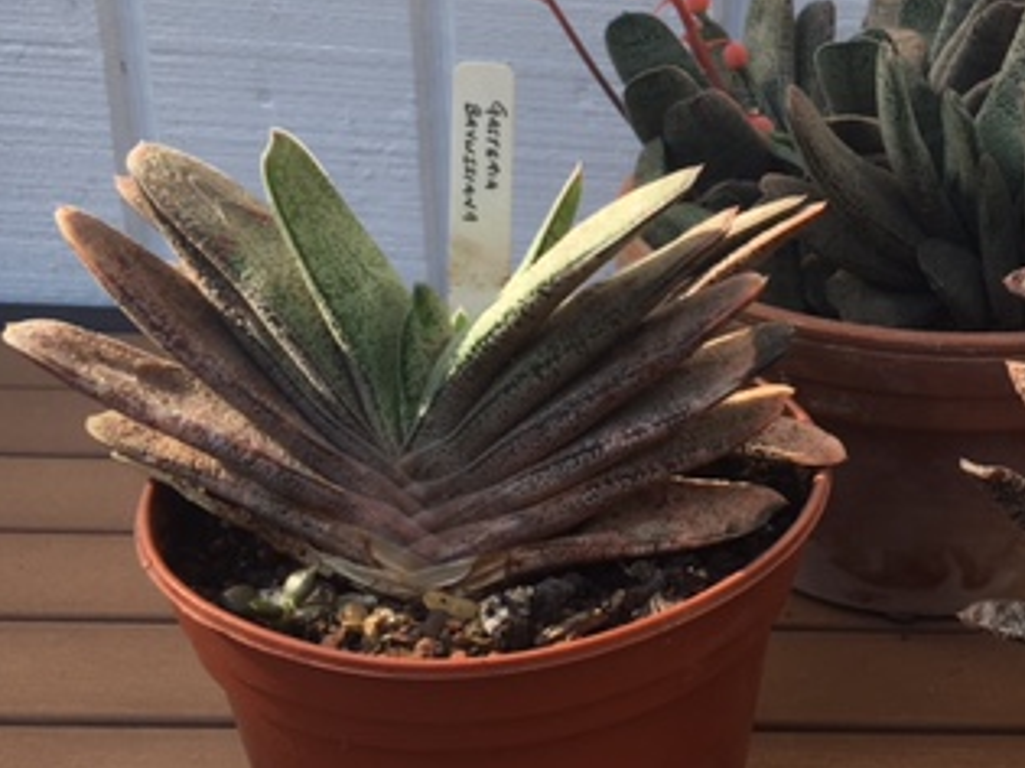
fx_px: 1746
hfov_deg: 31.2
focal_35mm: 59
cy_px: 286
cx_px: 927
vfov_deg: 24.7
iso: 25
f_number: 2.2
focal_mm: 4.15
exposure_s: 1/496
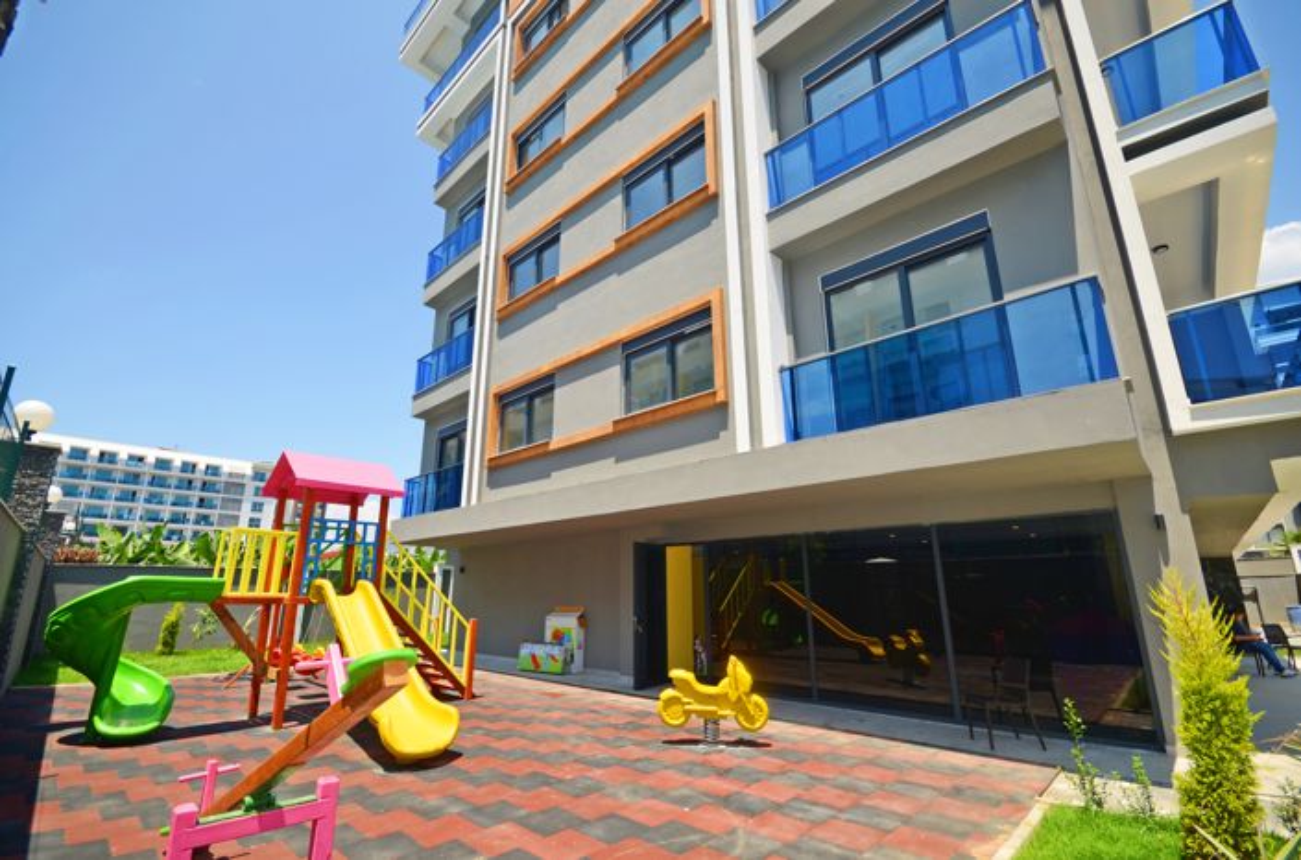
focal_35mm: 15
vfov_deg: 77.0
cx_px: 650
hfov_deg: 100.5
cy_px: 430
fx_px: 541
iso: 100
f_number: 7.1
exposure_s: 1/200
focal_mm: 10
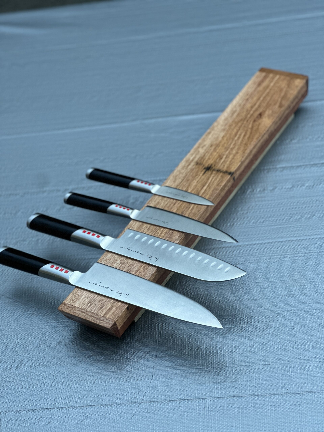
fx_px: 961
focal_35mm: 77
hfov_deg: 19.1
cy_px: 216
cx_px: 162
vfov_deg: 25.3
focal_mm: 9
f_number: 2.8
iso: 160
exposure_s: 1/121
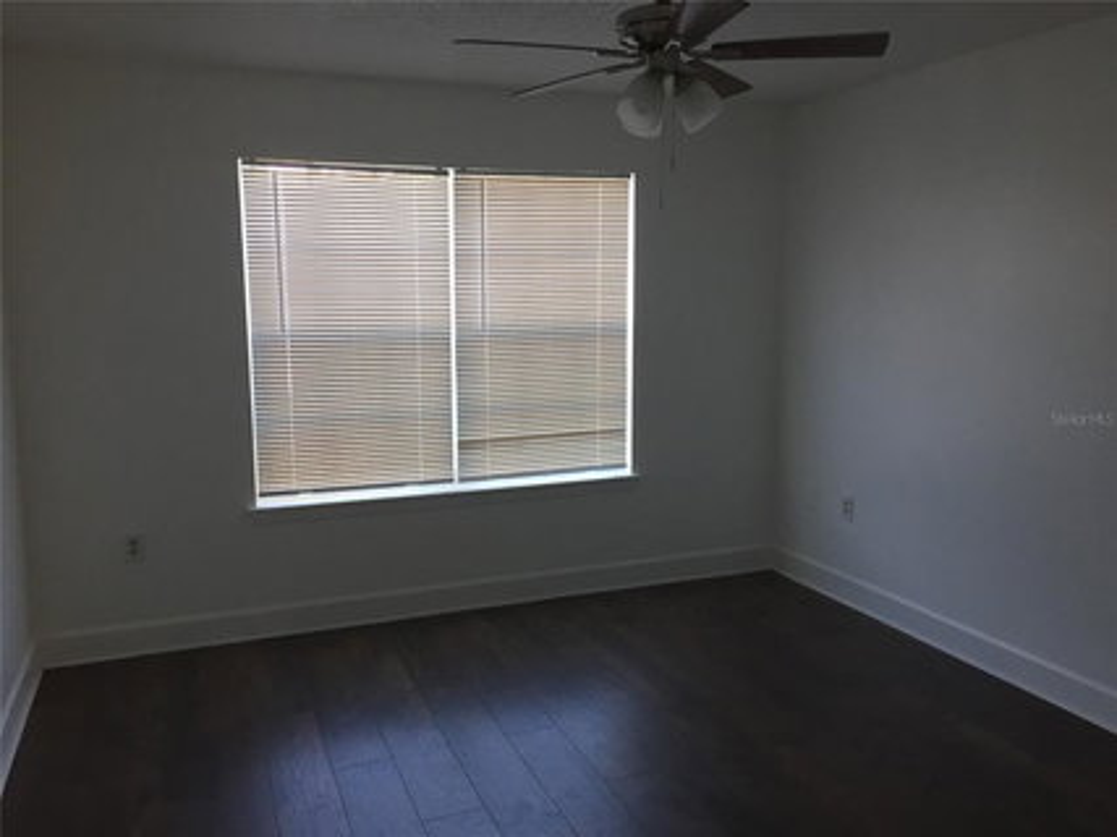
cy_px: 418
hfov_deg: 61.7
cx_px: 558
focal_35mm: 29
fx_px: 936
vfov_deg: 48.2
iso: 32
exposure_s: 1/30
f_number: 2.2
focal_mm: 4.15
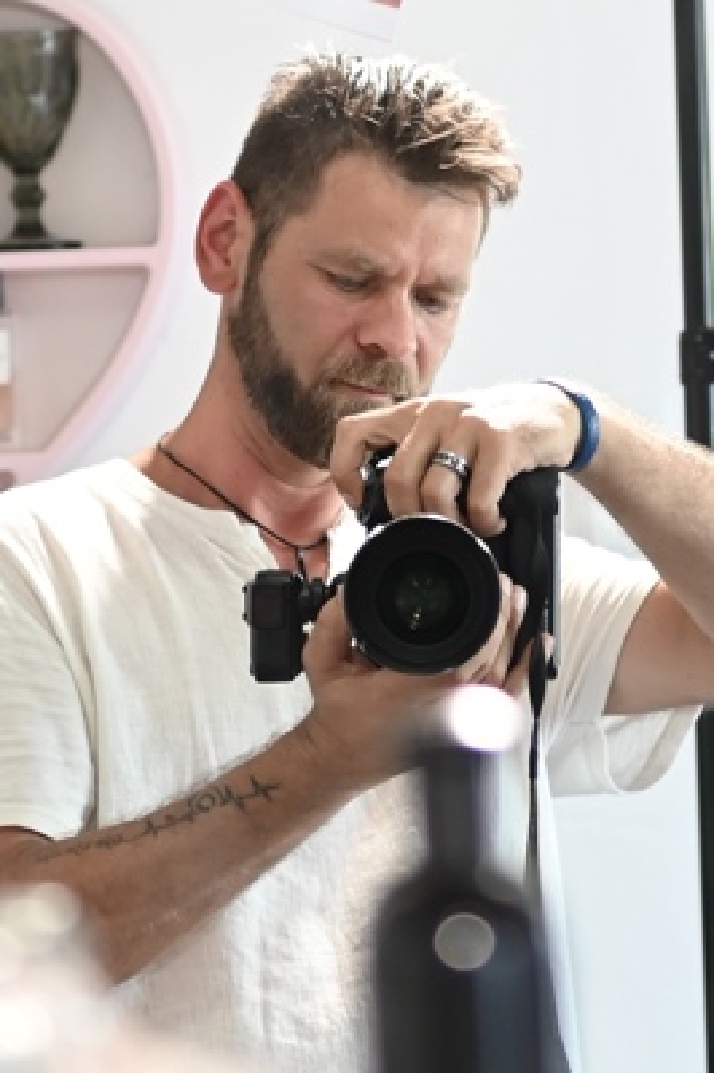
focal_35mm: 50
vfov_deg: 39.6
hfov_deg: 26.9
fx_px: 1490
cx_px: 357
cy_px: 536
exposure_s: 1/200
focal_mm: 50
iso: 500
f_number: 1.4
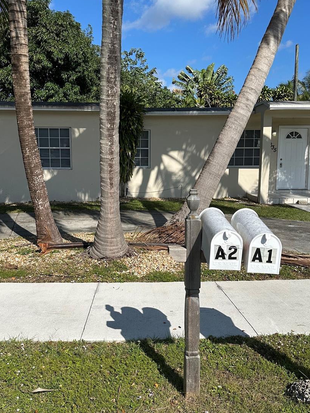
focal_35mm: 34
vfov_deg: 53.9
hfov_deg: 41.8
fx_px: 406
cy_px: 195
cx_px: 145
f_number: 1.78
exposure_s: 1/7042
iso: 80
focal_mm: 6.86
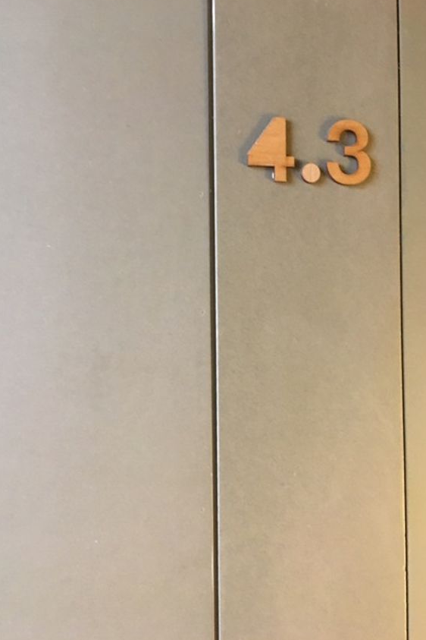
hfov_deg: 42.3
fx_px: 550
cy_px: 317
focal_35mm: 31
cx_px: 207
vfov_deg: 60.3
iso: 400
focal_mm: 4.15
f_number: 2.2
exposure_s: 1/17
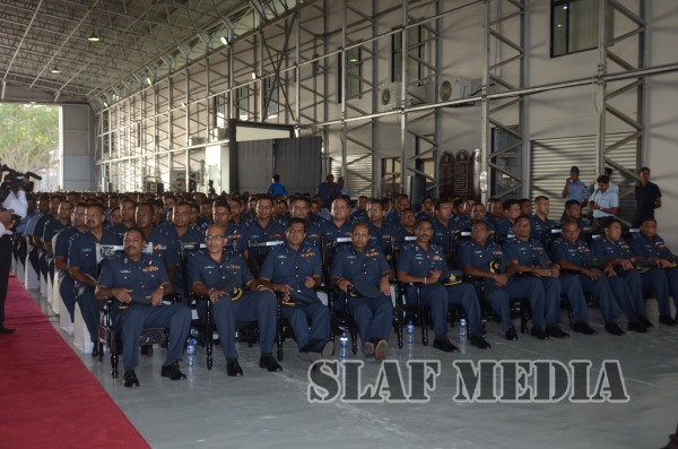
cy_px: 224
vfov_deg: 34.0
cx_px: 339
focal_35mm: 39
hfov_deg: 49.7
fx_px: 733
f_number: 4
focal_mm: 26
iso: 250
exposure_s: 1/125
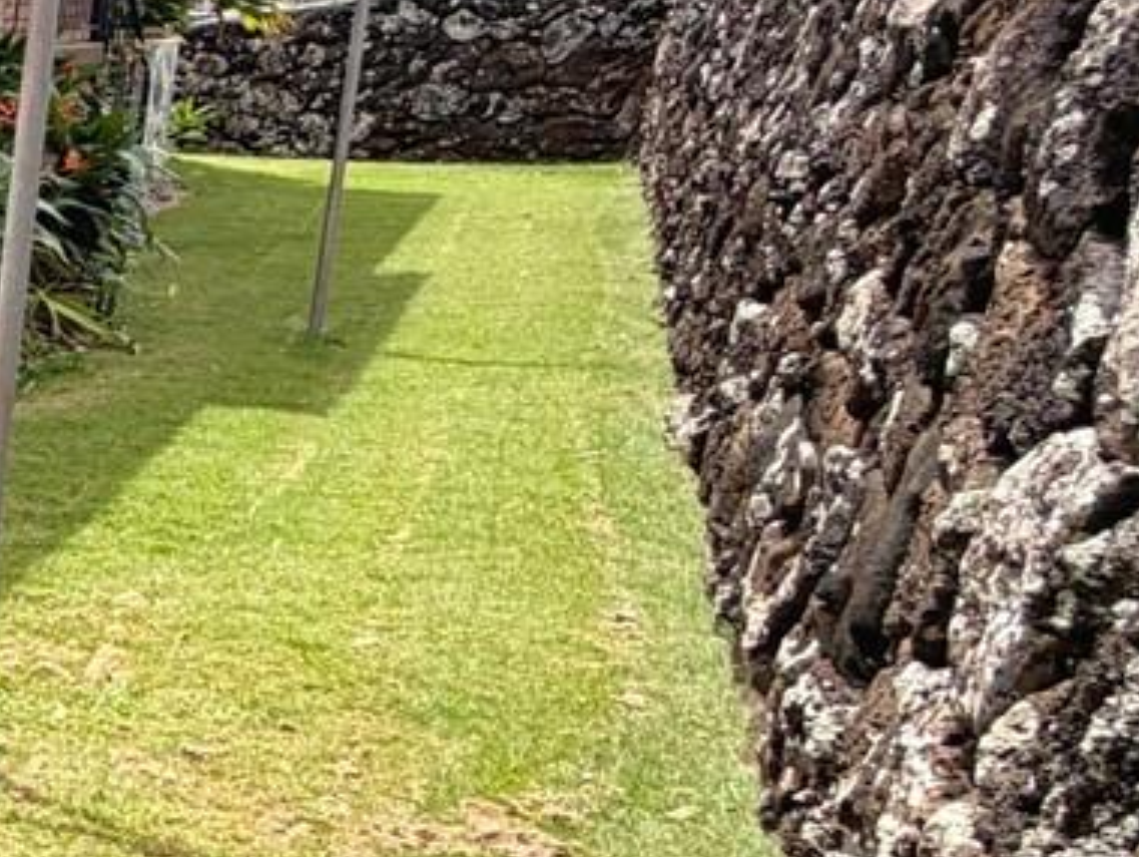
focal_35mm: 59
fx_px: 1943
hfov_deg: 19.6
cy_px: 422
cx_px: -1092
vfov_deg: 24.9
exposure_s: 1/770
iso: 25
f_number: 2.2
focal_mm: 2.22
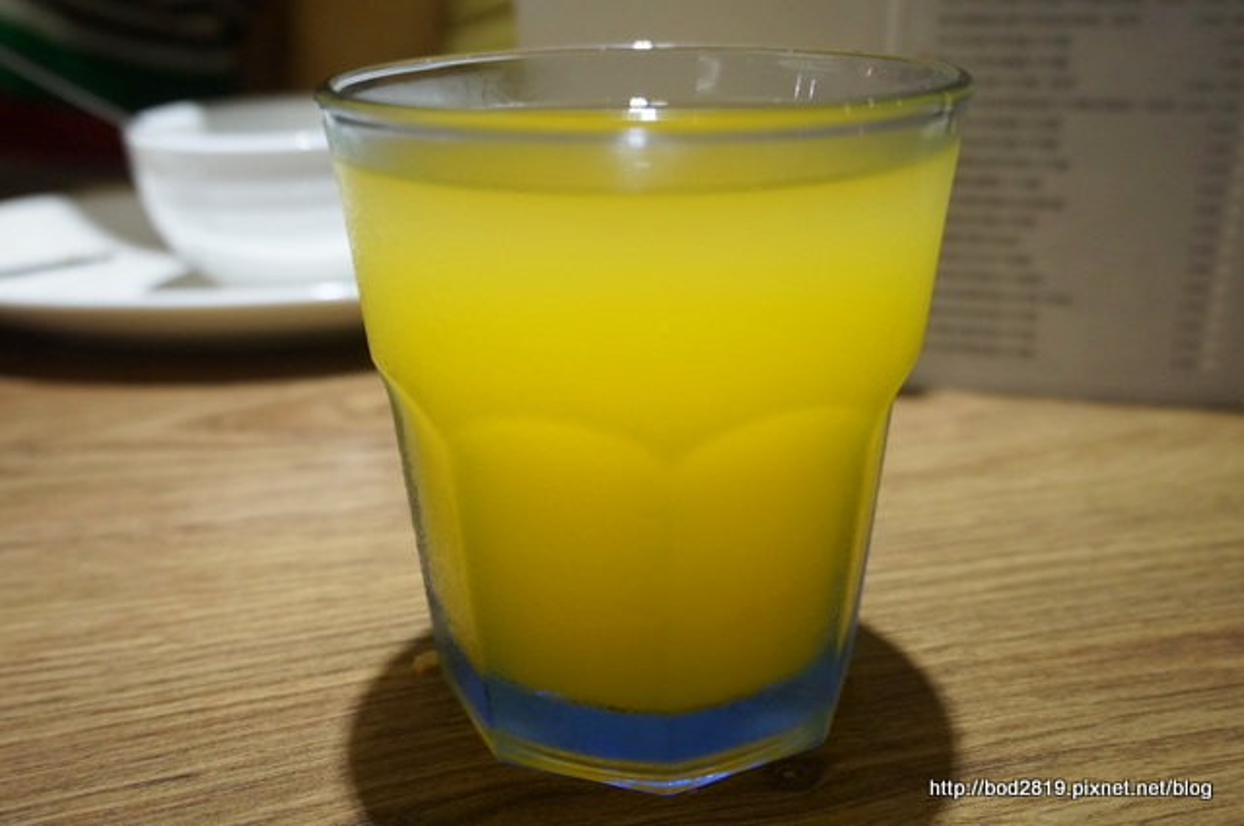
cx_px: 622
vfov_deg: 38.3
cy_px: 413
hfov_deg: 55.2
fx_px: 1191
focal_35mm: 34
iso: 800
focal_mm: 23
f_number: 4
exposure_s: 1/60
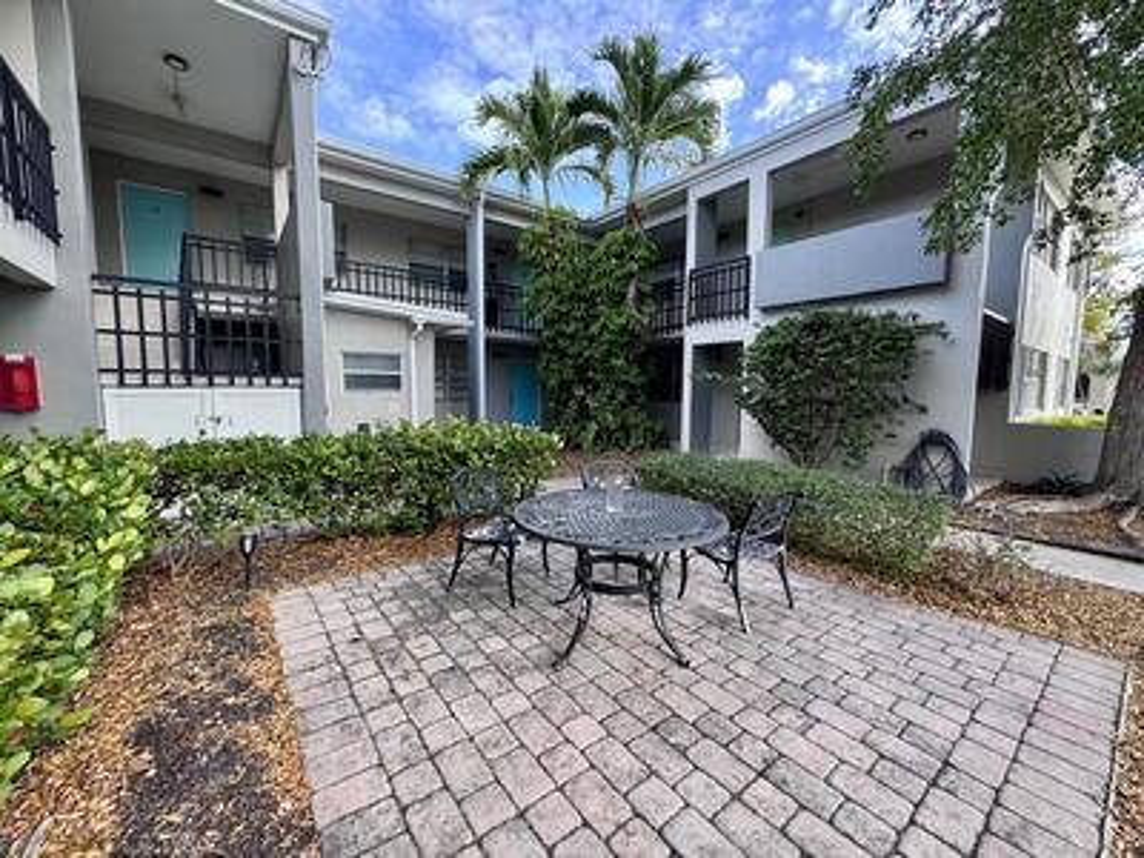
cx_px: 572
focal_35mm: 14
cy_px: 429
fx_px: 463
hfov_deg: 102.1
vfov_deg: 85.7
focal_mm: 2.22
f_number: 2.2
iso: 40
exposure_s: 1/99
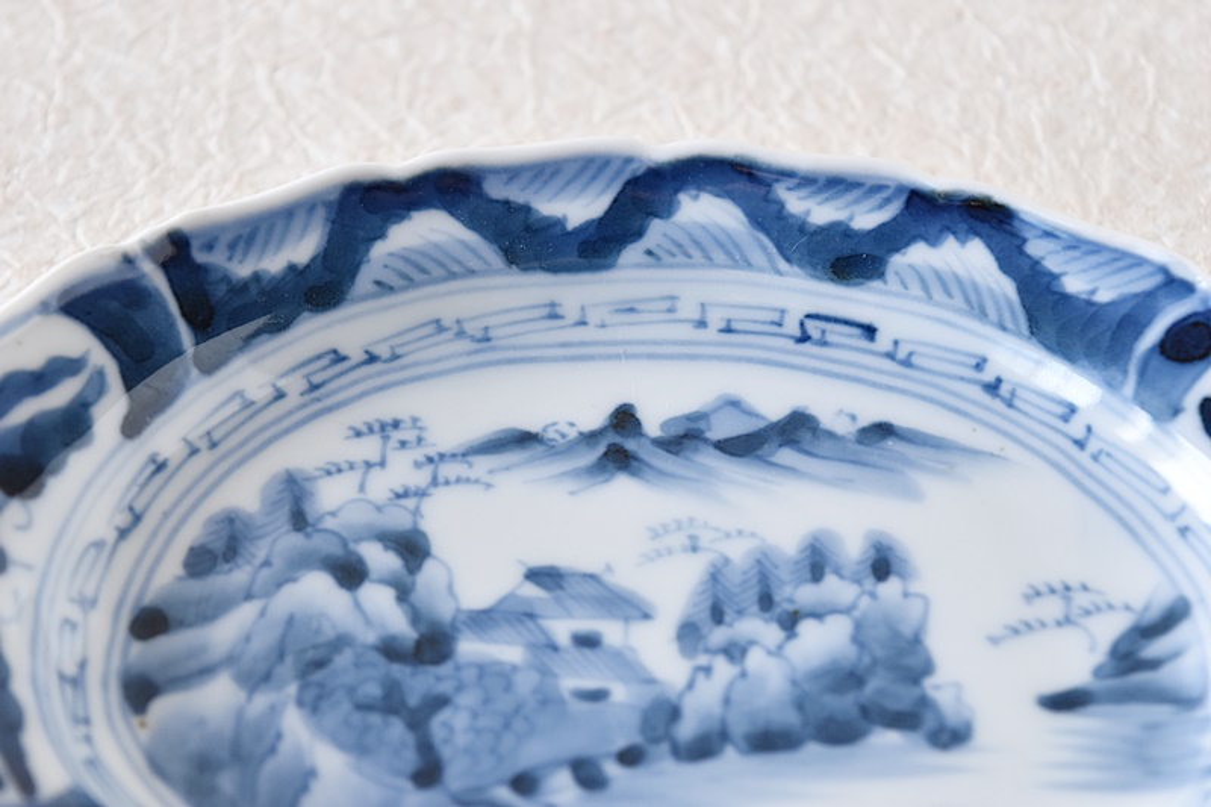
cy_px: 404
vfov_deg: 16.5
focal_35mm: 82
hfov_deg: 24.6
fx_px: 2774
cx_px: 606
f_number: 5.6
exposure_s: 1/15
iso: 800
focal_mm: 55
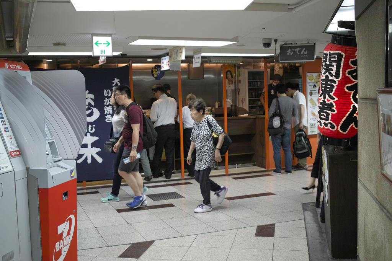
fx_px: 446
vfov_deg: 32.6
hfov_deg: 47.4
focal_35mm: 41
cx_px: 196
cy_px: 130
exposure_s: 1/125
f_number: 2.8
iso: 400
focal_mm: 24.2
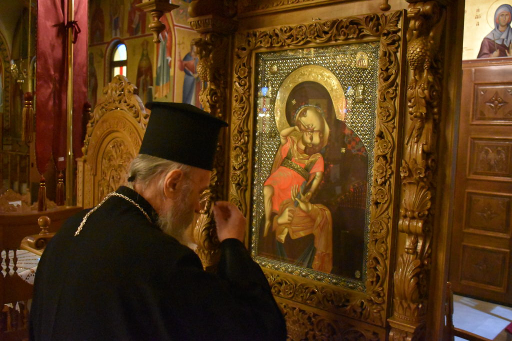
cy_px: 170
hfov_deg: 55.1
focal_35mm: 34
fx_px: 491
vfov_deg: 38.4
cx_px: 256
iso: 10000
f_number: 3.8
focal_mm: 23
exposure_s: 1/60
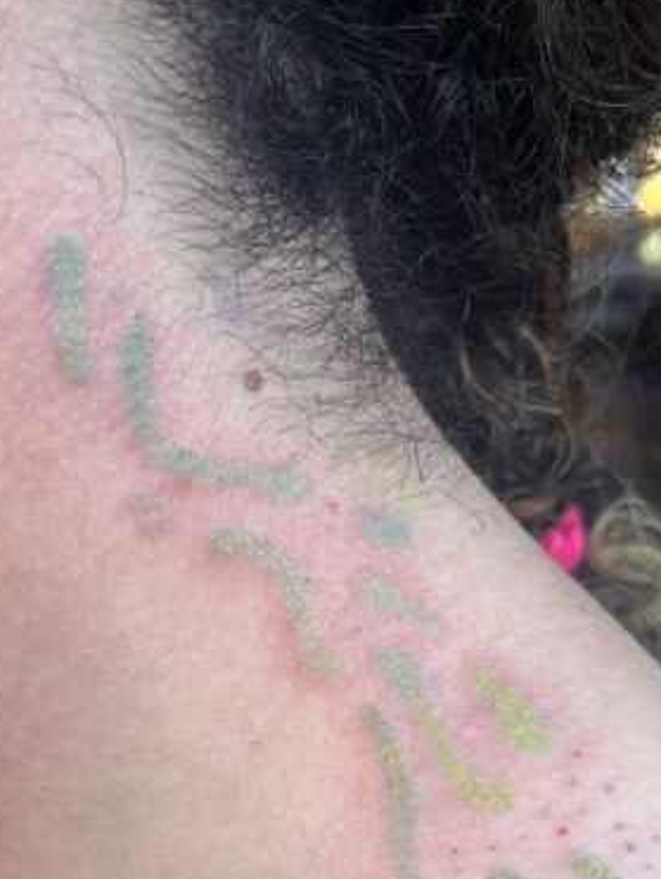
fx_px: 1423
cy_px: 839
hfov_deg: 26.1
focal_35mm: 56
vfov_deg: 32.1
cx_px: 353
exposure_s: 1/149
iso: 32
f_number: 1.6
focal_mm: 5.1
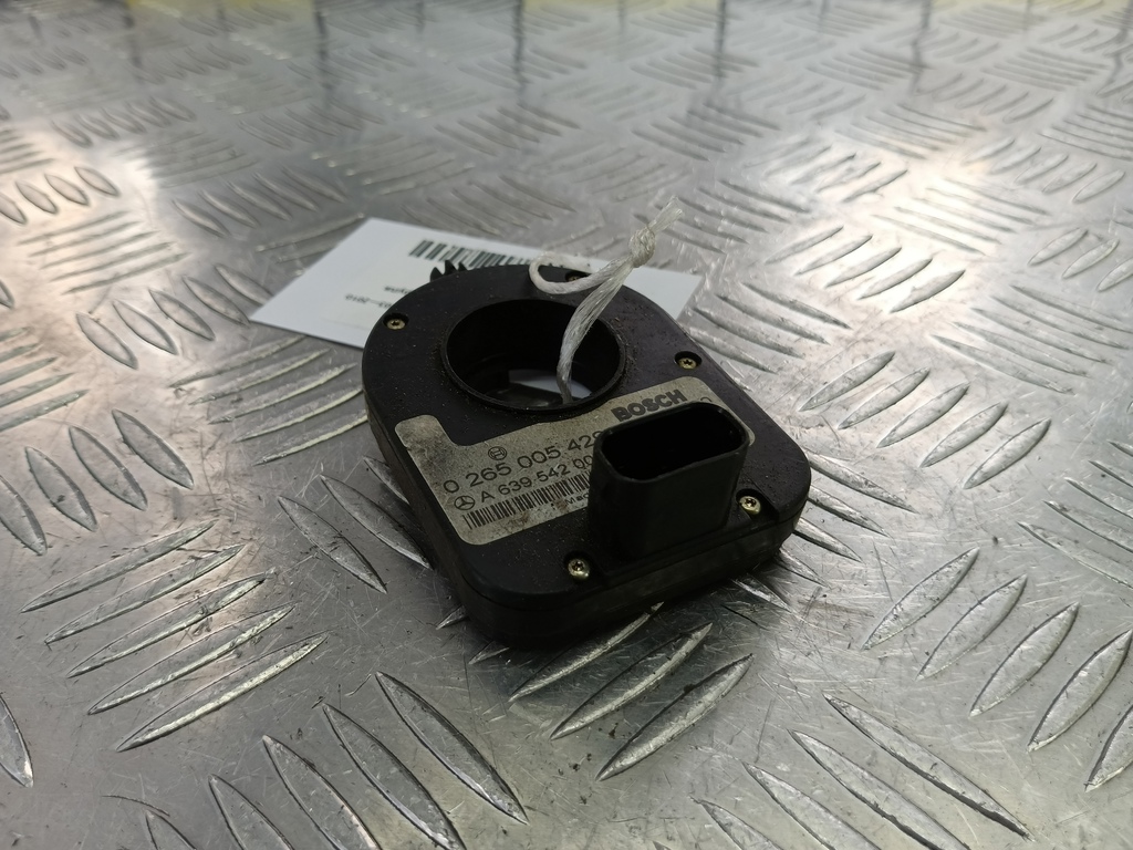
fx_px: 753
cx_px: 566
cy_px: 425
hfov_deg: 73.9
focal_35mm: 23
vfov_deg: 58.9
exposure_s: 1/100
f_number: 1.6
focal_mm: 4.11
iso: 108
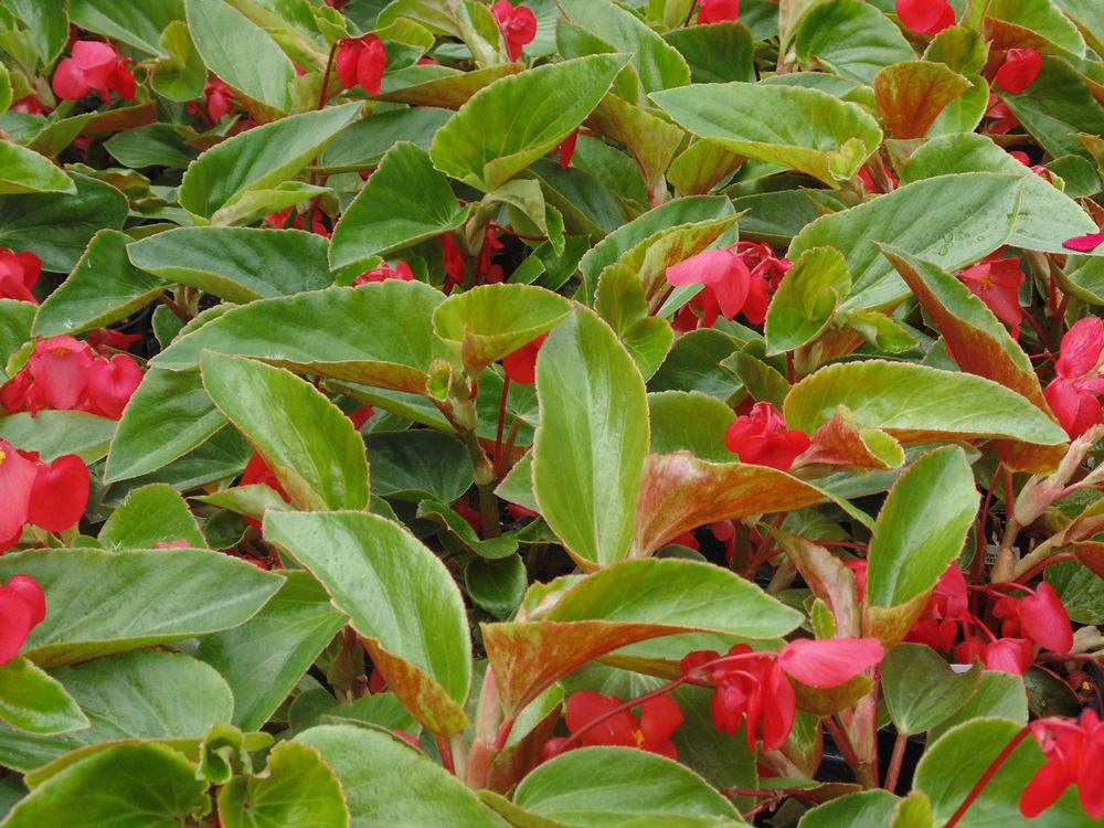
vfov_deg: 22.6
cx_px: 552
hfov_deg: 29.8
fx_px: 2073
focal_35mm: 65
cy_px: 414
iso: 80
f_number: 4.1
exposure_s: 1/100
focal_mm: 11.7
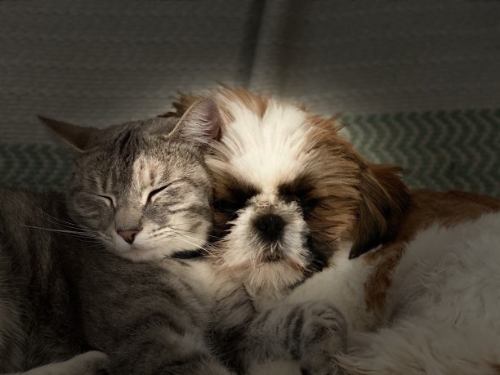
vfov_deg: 28.0
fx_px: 751
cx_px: 250
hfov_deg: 36.8
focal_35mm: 52
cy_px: 188
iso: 400
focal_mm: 6
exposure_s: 1/35
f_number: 2
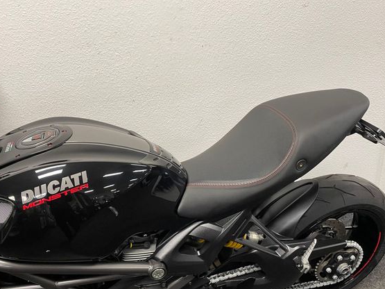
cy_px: 165
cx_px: 192
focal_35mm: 30
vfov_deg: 46.7
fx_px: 334
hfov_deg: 60.0
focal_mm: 4.2
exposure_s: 1/50
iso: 80
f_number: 1.6
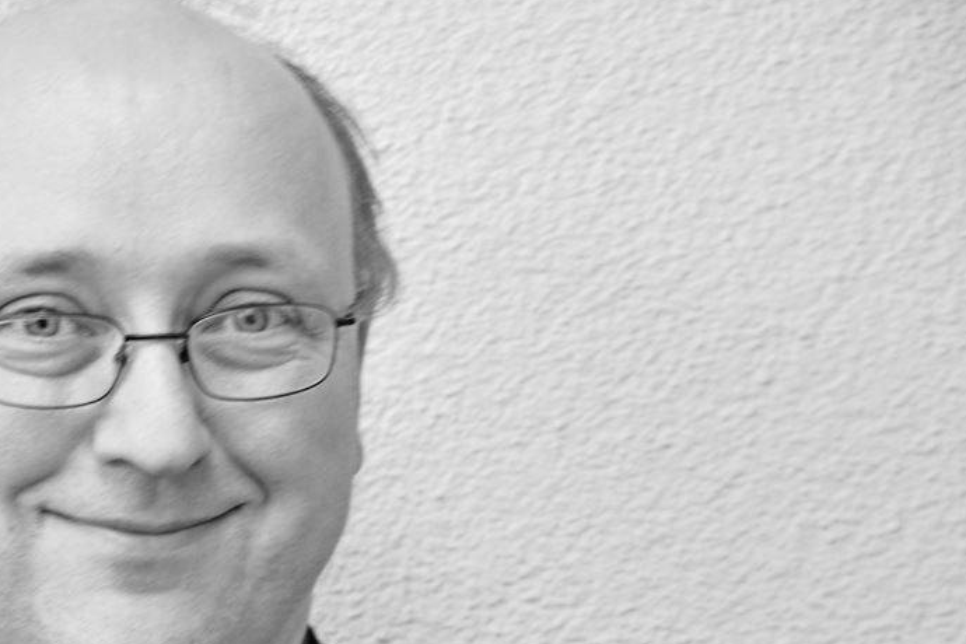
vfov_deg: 5.0
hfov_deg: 7.5
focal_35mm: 274
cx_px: 181
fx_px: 7348
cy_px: 518
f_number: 5.6
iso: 250
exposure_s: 1/8
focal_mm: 105
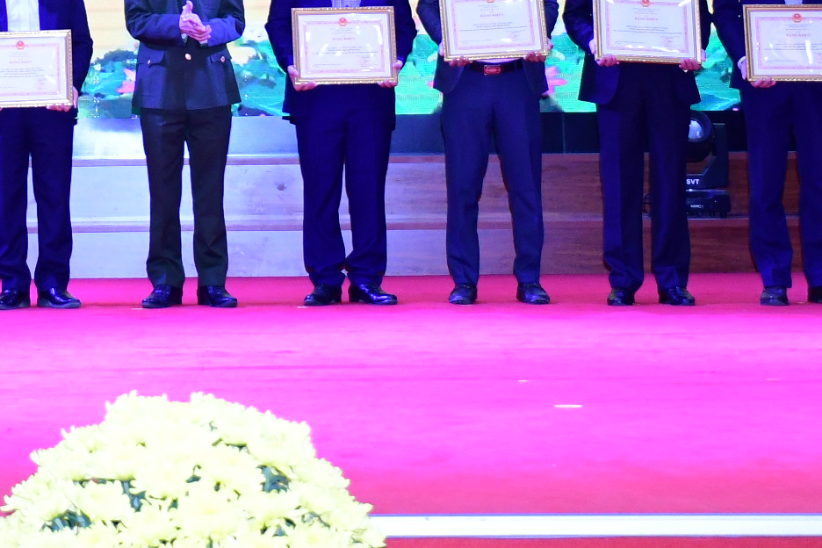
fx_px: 2648
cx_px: 64
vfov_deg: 11.4
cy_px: -224
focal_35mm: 116
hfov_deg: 17.4
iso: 1250
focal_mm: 26
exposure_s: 1/200
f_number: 4.5
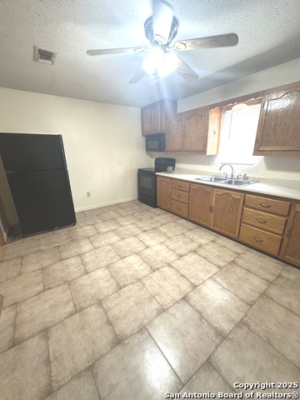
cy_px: 200
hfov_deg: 85.7
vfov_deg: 102.1
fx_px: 162
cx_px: 150
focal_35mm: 14
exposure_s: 1/60
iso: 250
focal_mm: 2.22
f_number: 2.2
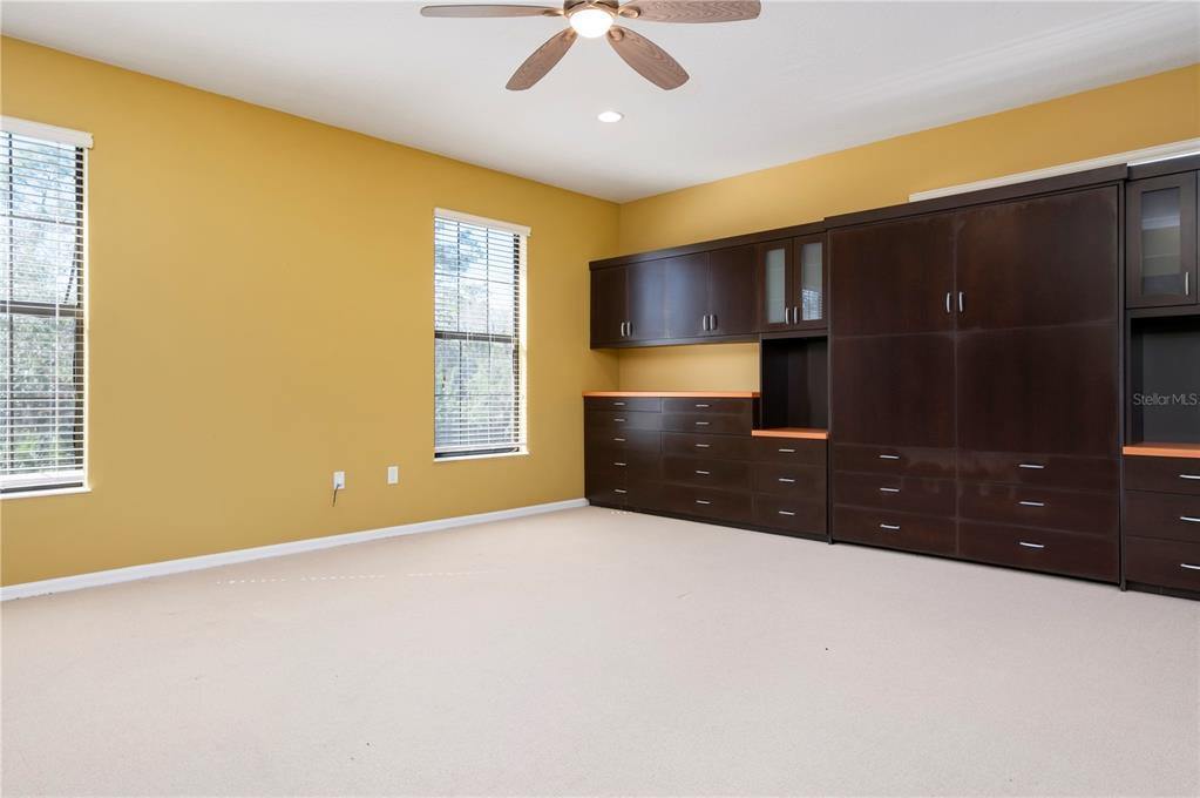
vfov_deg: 57.1
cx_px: 600
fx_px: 733
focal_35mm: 22
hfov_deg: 78.6
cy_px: 399
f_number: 8
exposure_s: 1/20
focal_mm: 22
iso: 500
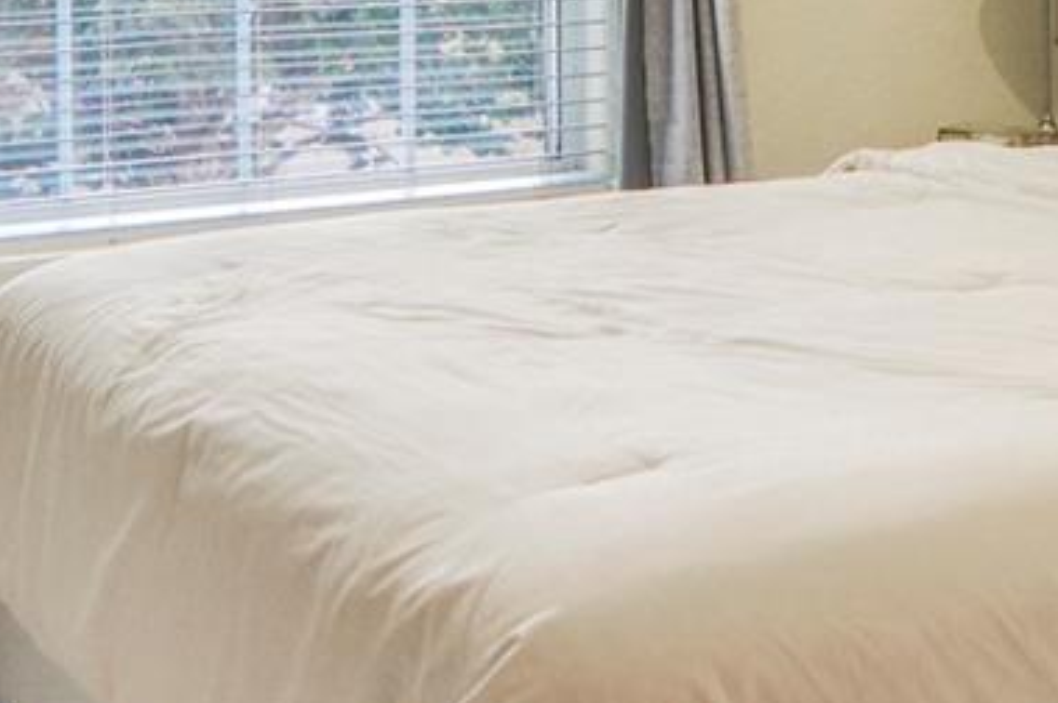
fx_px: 2232
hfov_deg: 26.5
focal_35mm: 76
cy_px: -134
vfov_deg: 17.1
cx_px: 712
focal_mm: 12
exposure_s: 1/60
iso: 400
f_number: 2.8
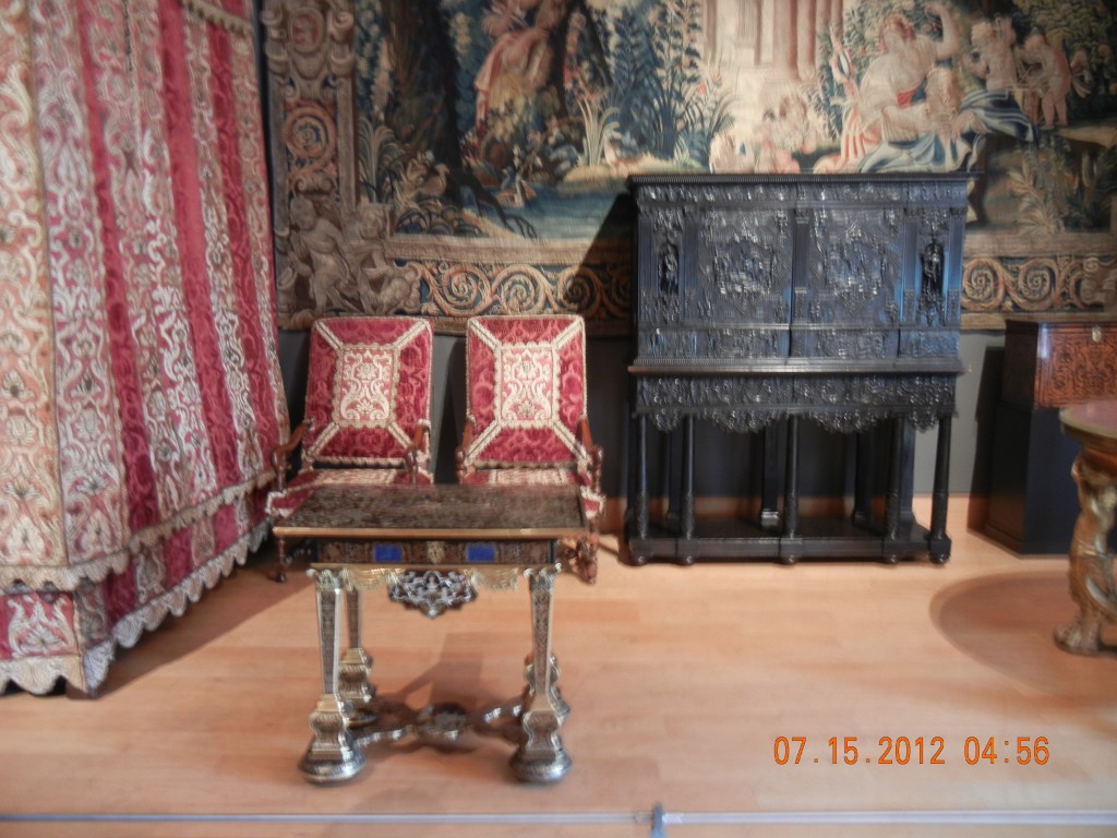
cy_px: 419
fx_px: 968
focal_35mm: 30
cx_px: 558
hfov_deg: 60.0
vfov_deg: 46.8
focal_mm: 5.4
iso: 200
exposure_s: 1/1.4
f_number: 3.5
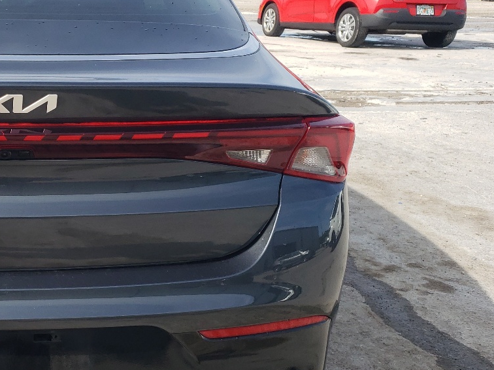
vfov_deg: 26.5
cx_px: 1
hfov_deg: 32.2
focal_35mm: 55
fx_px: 785
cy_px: 202
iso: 50
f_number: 1.5
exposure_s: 1/1667
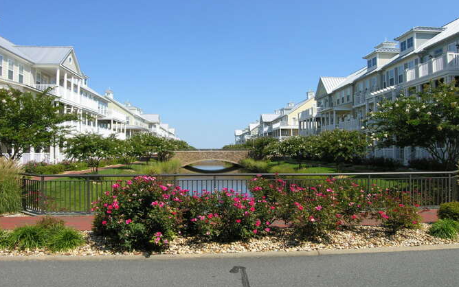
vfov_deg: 47.6
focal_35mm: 26
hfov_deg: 70.4
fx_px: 325
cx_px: 227
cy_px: 147
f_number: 5.7
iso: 50
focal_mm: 6.1
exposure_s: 1/235
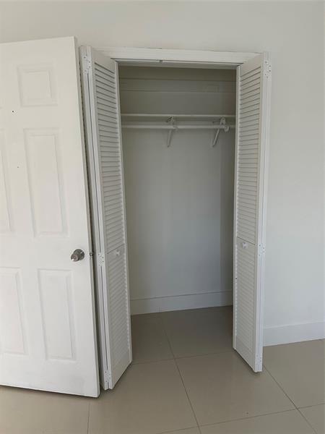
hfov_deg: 56.8
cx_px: 162
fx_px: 300
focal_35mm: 24
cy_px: 217
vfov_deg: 71.6
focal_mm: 6.86
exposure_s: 1/60
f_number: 1.78
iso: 400
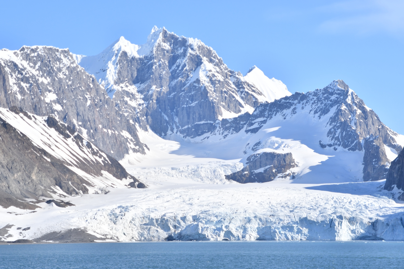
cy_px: 134
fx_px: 1178
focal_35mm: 105
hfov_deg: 19.5
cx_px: 202
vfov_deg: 13.0
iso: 320
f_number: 3.2
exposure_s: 1/8000
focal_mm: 70
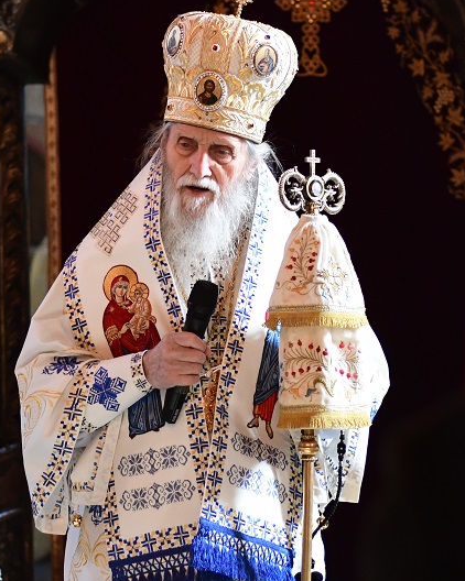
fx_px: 2754
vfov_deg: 12.1
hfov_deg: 9.7
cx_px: 212
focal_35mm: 160
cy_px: 260
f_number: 2.2
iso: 2000
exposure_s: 1/100
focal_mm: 50
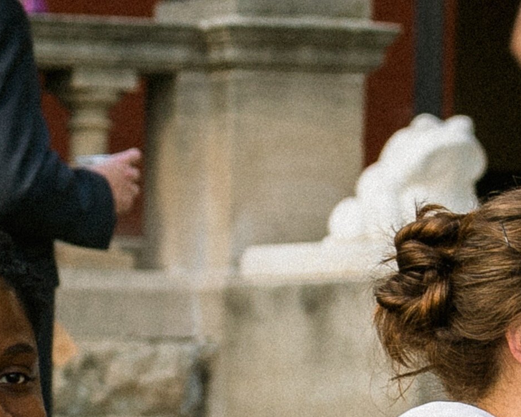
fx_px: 3917
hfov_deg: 7.5
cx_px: -230
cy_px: 645
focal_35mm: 254
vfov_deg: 6.0
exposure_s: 1/320
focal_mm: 42
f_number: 3.2
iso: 100
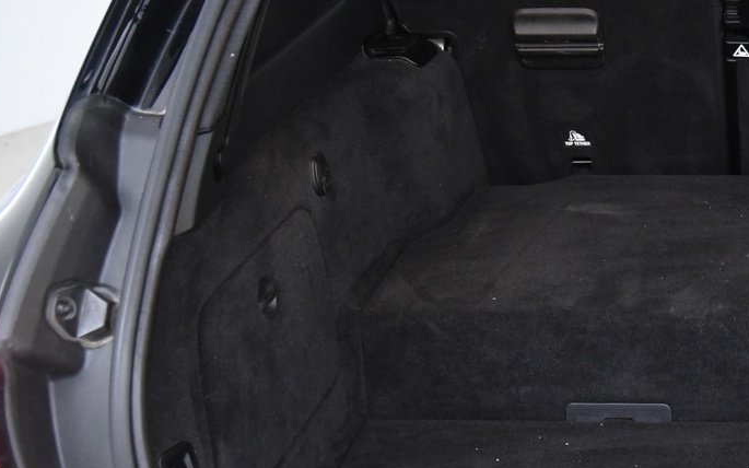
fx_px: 1327
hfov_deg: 28.7
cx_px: 817
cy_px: 241
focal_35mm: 65
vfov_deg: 20.0
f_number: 4
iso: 4000
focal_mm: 27
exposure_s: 1/60
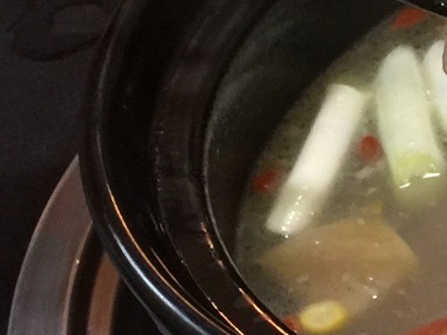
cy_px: 487
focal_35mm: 145
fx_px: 1871
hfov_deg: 12.2
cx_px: 877
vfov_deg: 9.9
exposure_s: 1/17
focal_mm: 4.15
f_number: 2.2
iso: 100
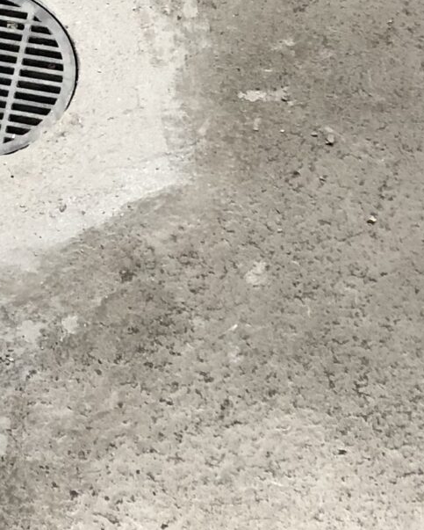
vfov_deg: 16.4
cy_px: 82
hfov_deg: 13.1
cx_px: -28
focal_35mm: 116
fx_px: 1818
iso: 40
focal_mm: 3.99
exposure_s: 1/15
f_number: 1.8
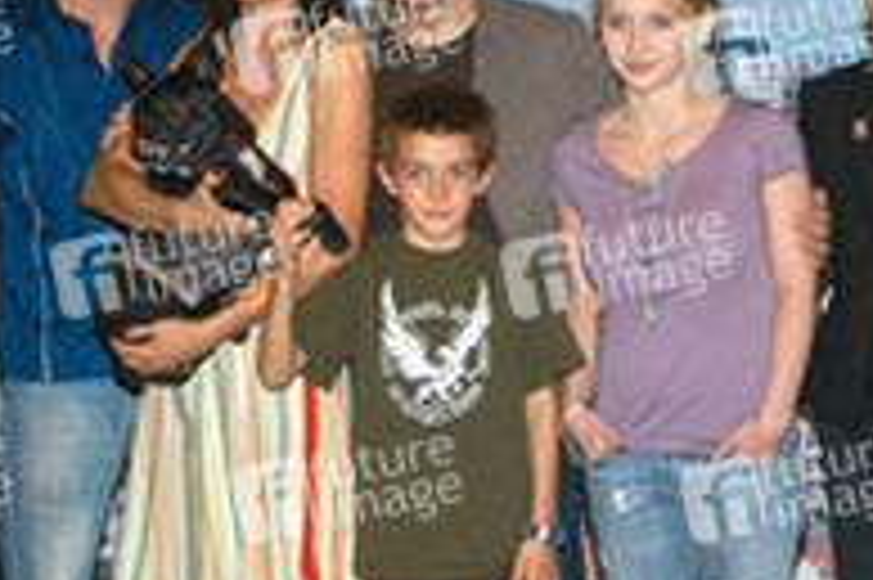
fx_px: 2960
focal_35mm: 122
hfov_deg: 16.7
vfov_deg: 11.2
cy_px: 378
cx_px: 677
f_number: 10
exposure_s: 1/100
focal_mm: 35
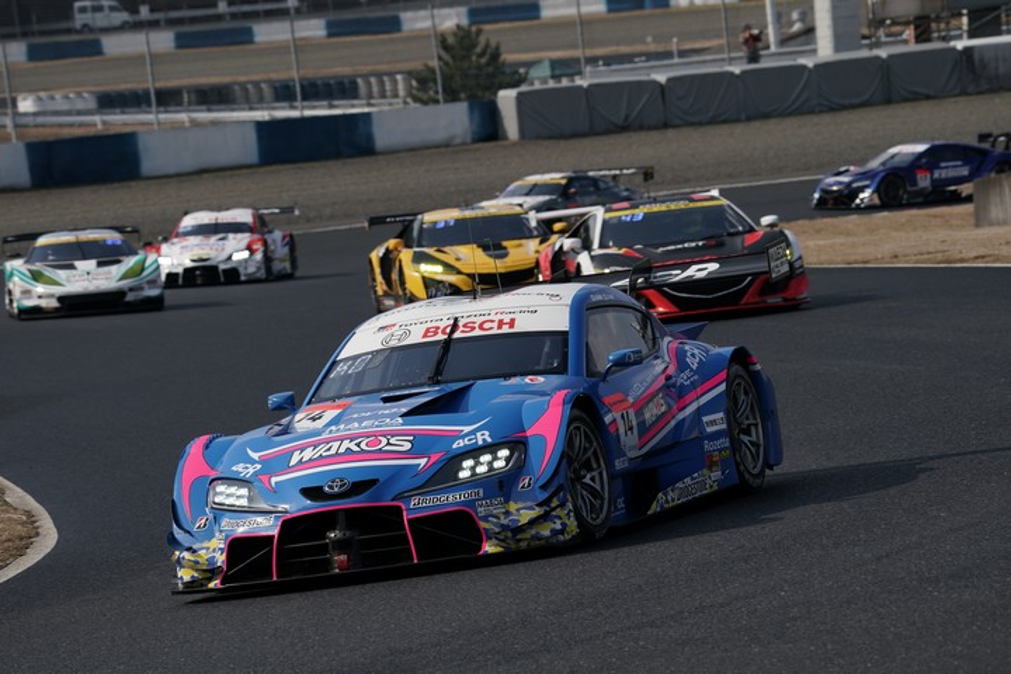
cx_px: 506
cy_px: 337
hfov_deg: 9.1
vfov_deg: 6.1
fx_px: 6318
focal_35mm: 225
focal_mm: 225
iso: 200
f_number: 10
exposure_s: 1/640
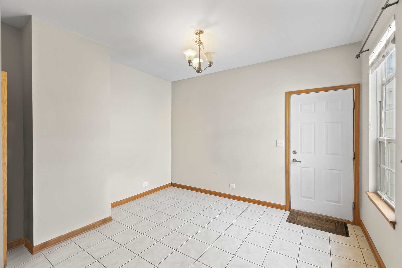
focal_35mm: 15
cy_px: 134
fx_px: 167
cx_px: 201
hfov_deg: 100.4
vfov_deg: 77.3
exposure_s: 1/20
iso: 320
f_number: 4
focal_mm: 10
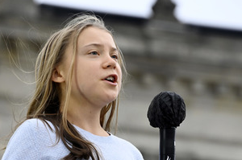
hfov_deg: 5.5
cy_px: 112
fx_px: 2523
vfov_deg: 3.6
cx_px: 100
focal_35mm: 376
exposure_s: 1/500
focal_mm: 250
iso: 1600
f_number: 8
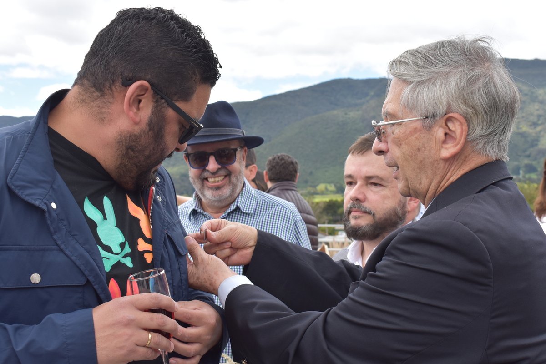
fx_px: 728
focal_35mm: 48
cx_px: 273
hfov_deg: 41.1
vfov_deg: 28.1
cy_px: 182
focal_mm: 32
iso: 450
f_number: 8
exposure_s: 1/500
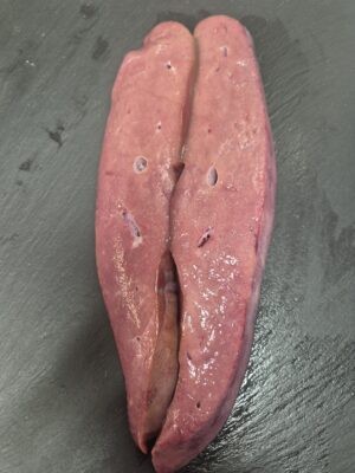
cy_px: 236
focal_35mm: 23
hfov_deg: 58.9
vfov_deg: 73.9
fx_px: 314
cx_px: 178
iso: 500
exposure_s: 1/100
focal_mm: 5.4
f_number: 1.8
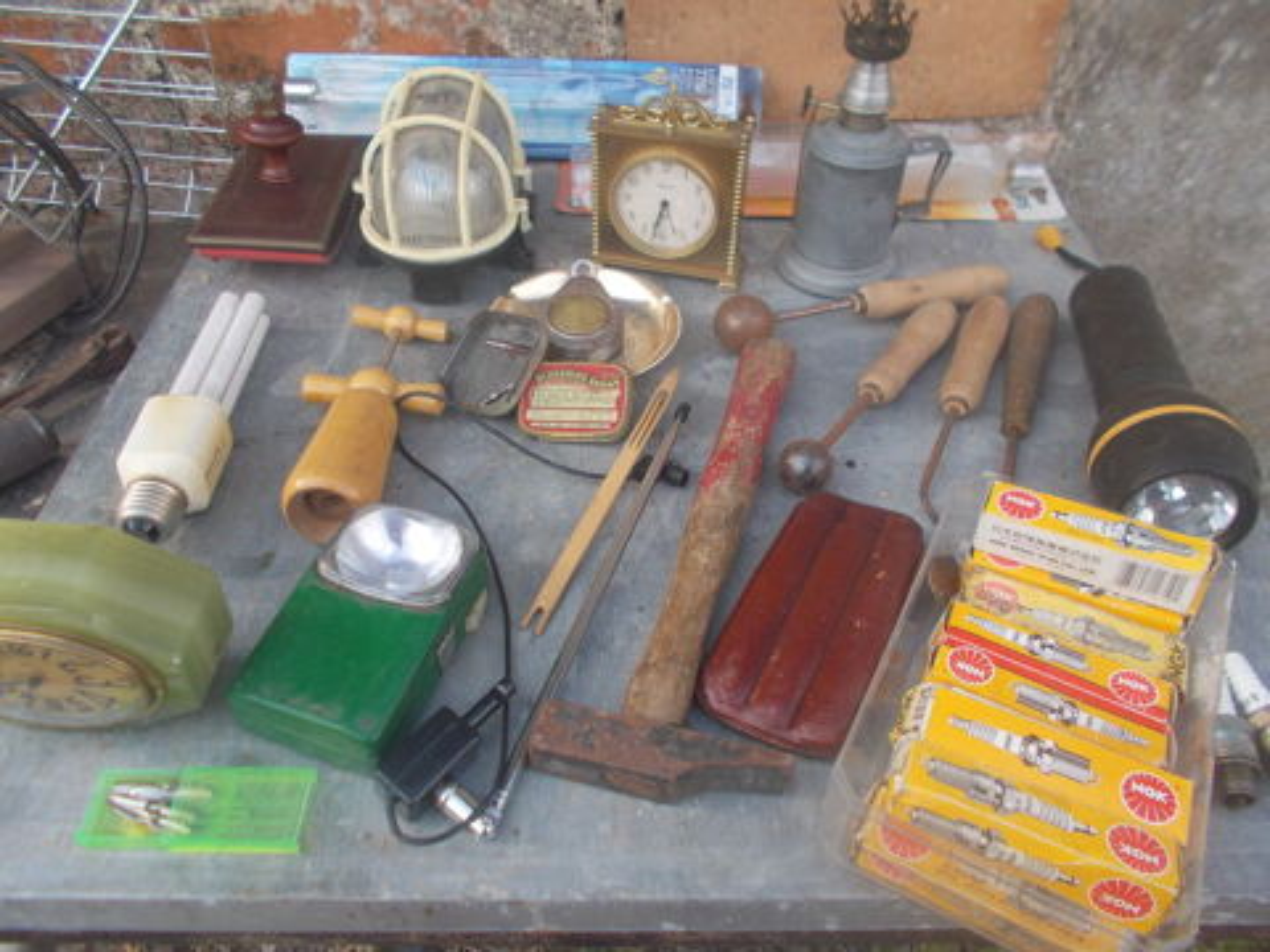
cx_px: 635
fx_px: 954
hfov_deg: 67.3
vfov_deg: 53.1
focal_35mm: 26
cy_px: 476
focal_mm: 4.6
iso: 80
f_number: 3.2
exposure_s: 1/200
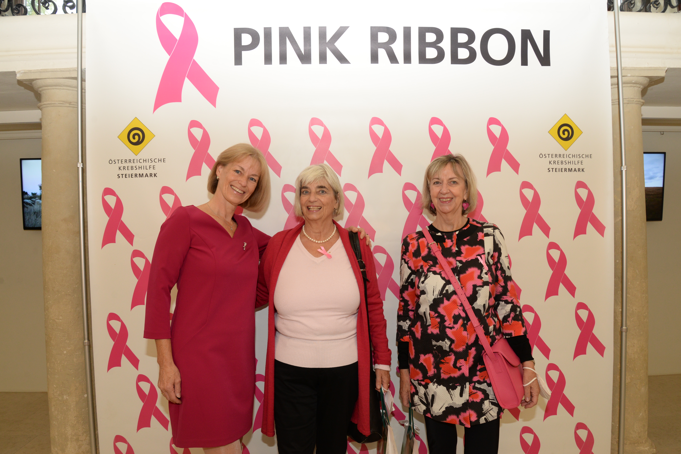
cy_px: 227
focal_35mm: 24
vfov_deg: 53.1
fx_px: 454
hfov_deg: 73.7
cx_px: 340
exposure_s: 1/60
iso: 800
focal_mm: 24
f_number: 7.1
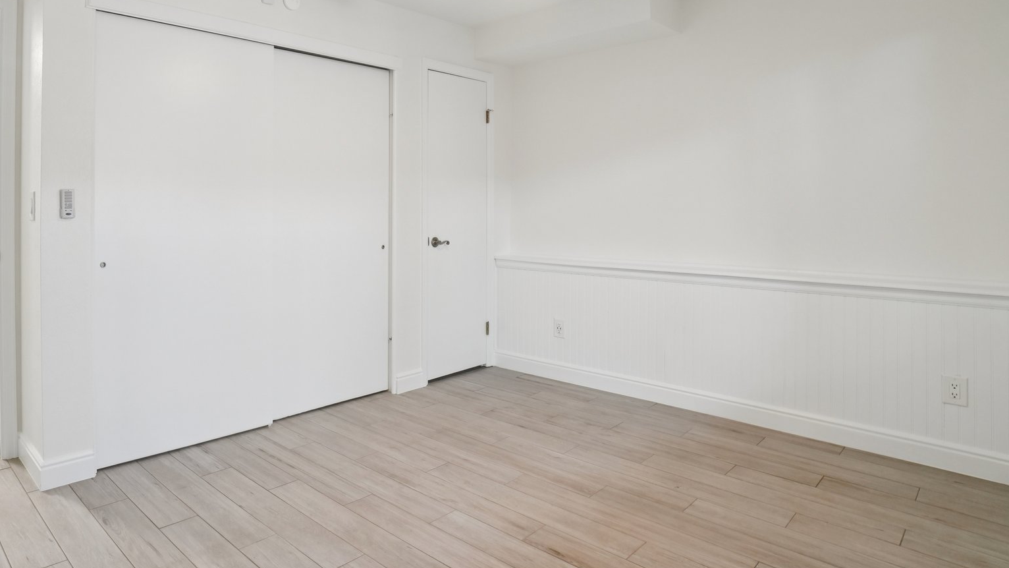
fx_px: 562
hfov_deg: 82.2
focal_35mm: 21
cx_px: 378
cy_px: 209
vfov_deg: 53.0
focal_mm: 10
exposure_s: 1/10
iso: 400
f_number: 8
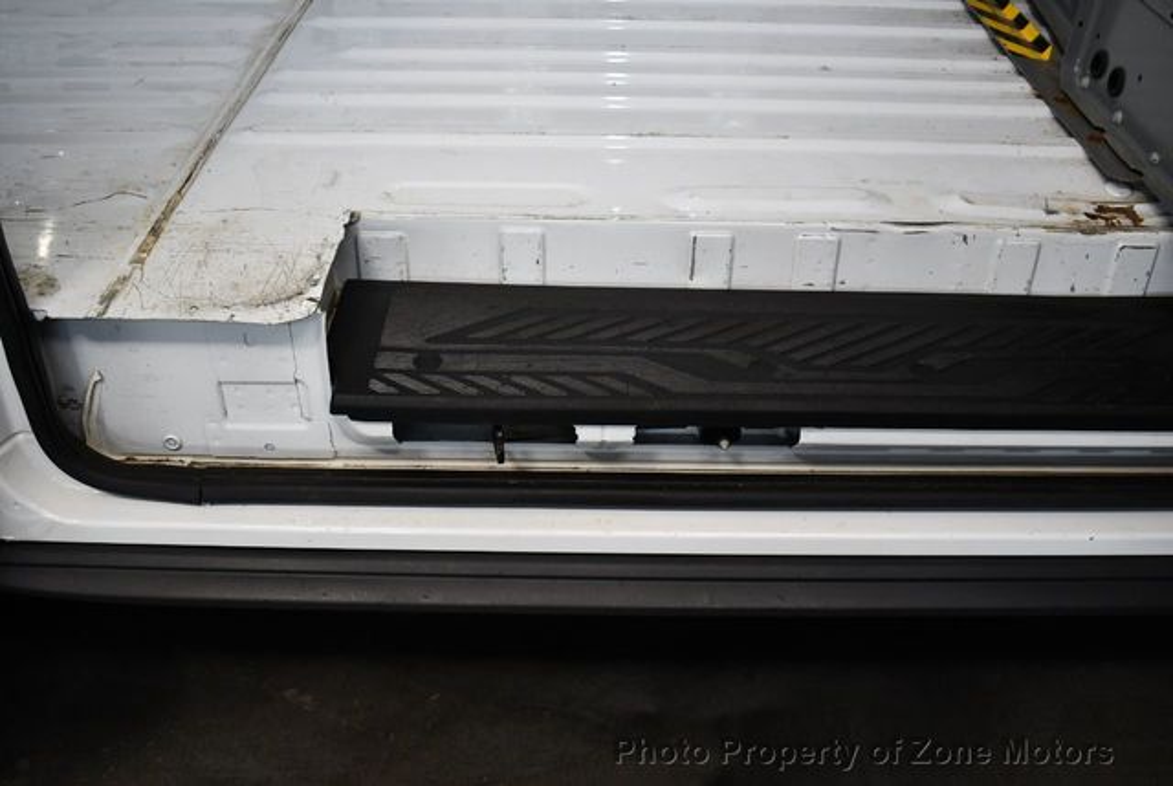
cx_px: 586
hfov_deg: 53.1
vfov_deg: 37.0
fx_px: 1175
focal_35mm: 36
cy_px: 393
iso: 800
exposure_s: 1/200
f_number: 3.5
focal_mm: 18
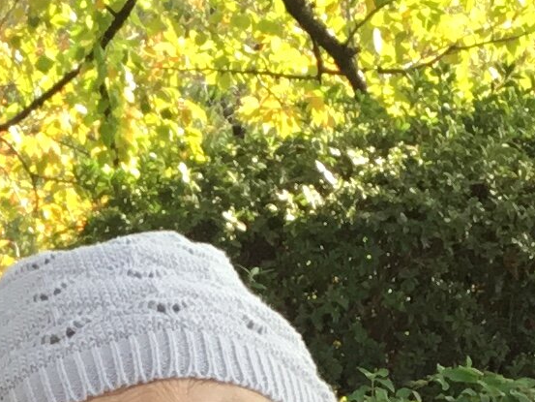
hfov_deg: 10.6
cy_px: 745
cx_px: -163
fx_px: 2829
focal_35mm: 183
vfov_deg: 7.8
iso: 40
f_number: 2.4
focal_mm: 3.3
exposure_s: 1/120
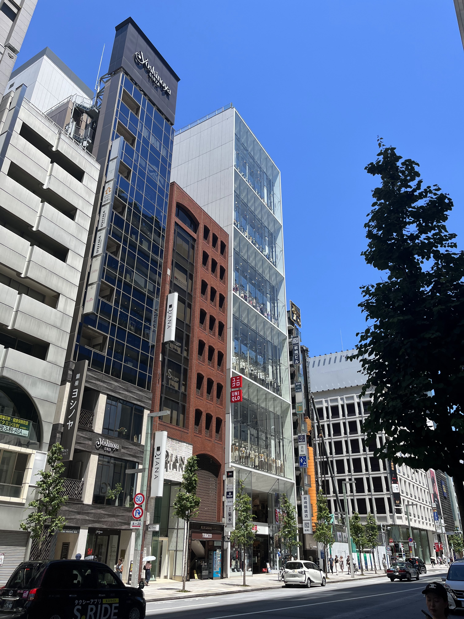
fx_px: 465
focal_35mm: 26
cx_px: 232
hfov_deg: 53.1
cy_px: 310
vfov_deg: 67.3
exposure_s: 1/2222
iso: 50
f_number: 1.6
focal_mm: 5.1
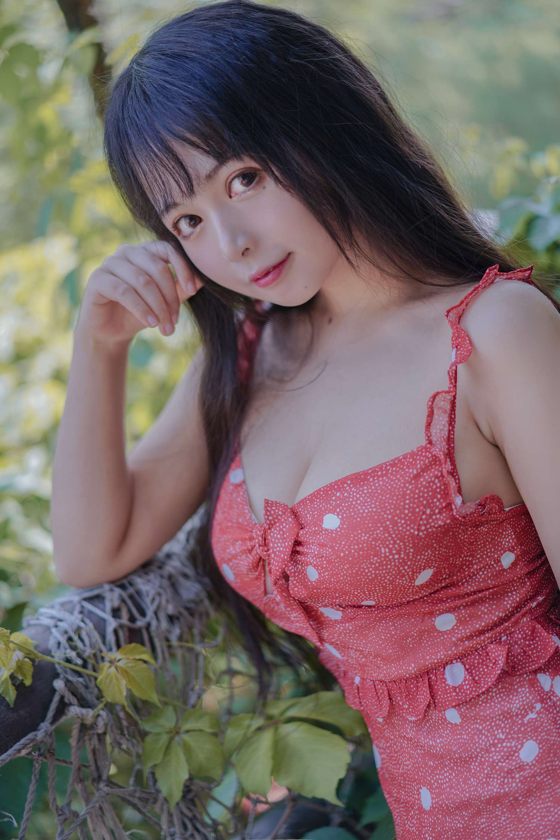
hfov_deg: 24.6
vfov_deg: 36.2
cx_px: 280
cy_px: 420
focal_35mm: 55
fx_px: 1283
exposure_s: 1/640
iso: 100
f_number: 1.8
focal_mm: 55
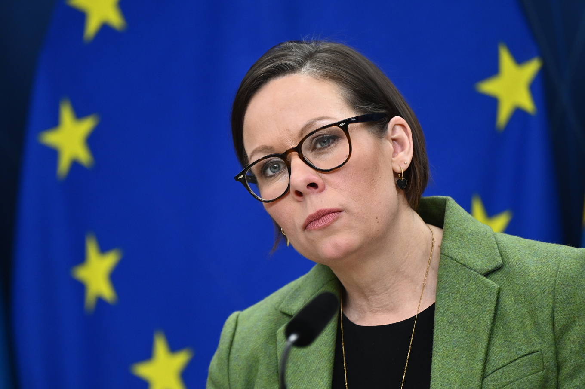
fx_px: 3248
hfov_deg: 10.3
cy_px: 194
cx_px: 292
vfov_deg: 6.9
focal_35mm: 200
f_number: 2.8
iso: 560
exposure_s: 1/250
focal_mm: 200
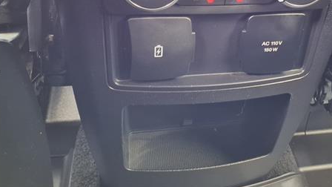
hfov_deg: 48.0
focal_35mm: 42
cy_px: 11
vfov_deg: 27.1
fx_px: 370
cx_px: 203
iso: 500
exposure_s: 1/20
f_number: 1.9
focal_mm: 3.58
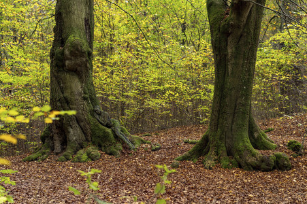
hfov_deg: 36.3
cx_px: 154
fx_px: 469
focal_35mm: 55
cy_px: 102
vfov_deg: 24.6
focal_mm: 55
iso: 250
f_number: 2.8
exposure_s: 1/200
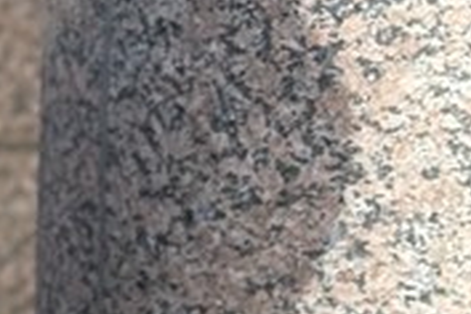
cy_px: -136
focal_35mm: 282
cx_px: -479
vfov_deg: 4.8
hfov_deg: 7.0
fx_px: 3689
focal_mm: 6.76
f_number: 1.78
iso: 64
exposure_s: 1/578
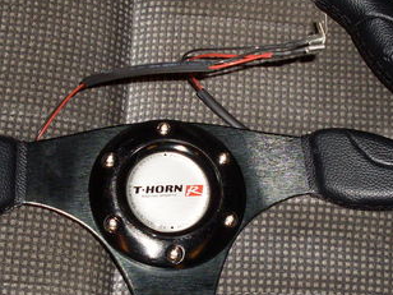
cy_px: 188
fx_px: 897
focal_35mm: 79
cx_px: 182
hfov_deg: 24.7
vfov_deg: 18.6
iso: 100
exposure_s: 1/45
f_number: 2.8
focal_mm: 6.3
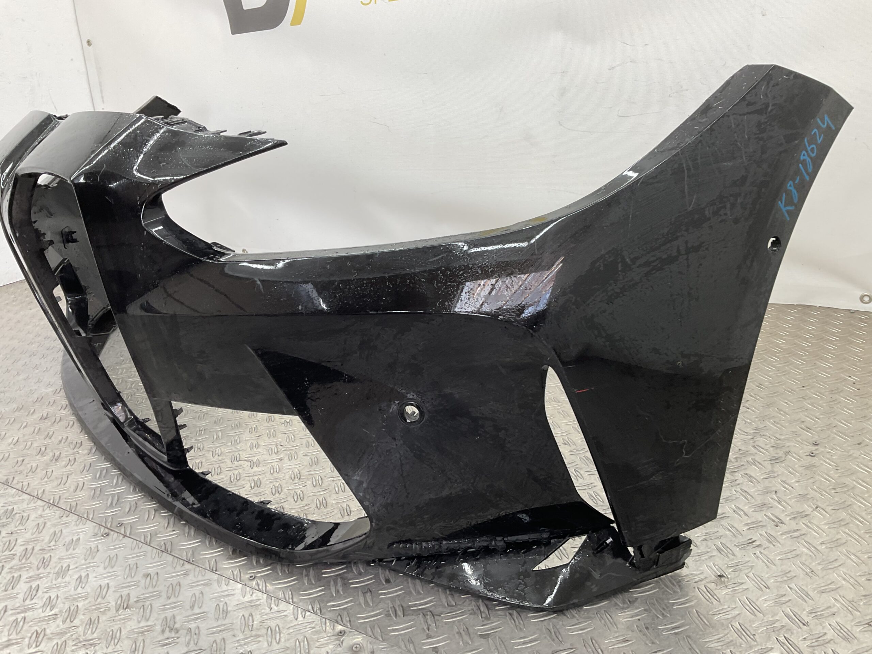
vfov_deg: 48.2
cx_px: 436
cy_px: 327
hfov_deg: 61.7
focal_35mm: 29
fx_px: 731
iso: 32
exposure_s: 1/120
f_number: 1.8
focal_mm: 3
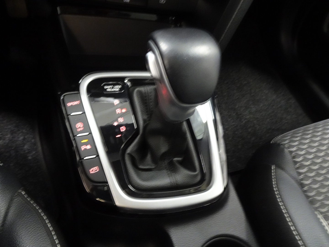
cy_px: 124
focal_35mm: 24
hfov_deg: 71.6
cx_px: 164
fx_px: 228
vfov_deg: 56.8
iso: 800
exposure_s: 1/8
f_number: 3.5
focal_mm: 4.25
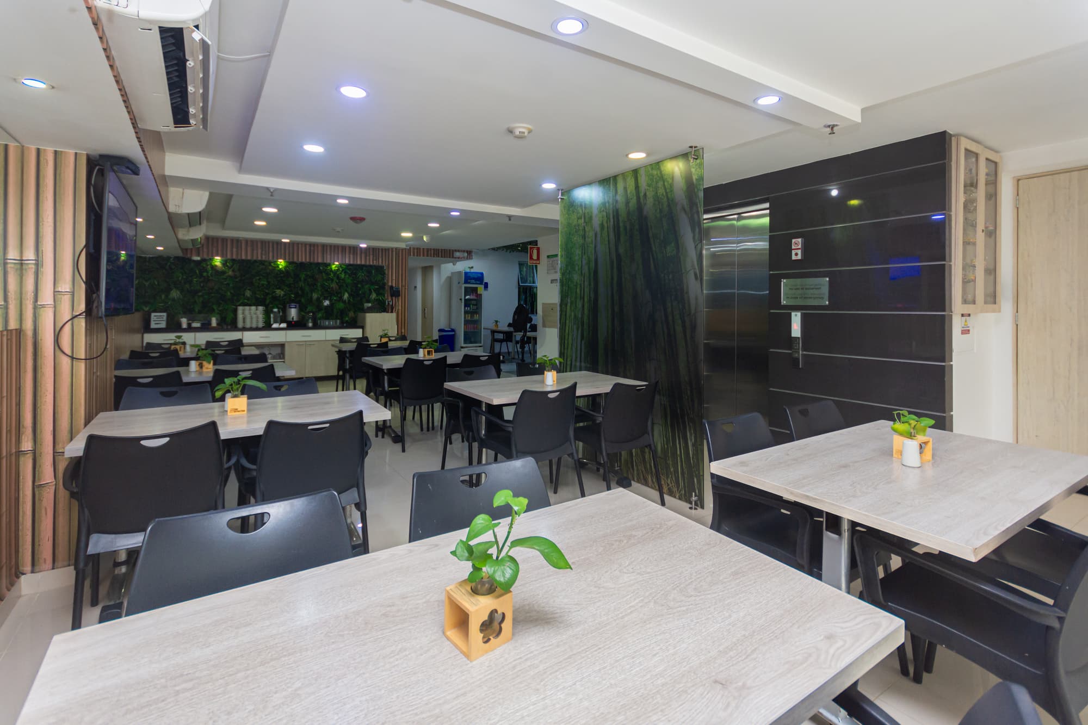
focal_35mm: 15
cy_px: 362
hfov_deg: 100.4
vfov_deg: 77.3
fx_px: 453
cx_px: 544
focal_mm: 10
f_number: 4
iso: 500
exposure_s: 1/40
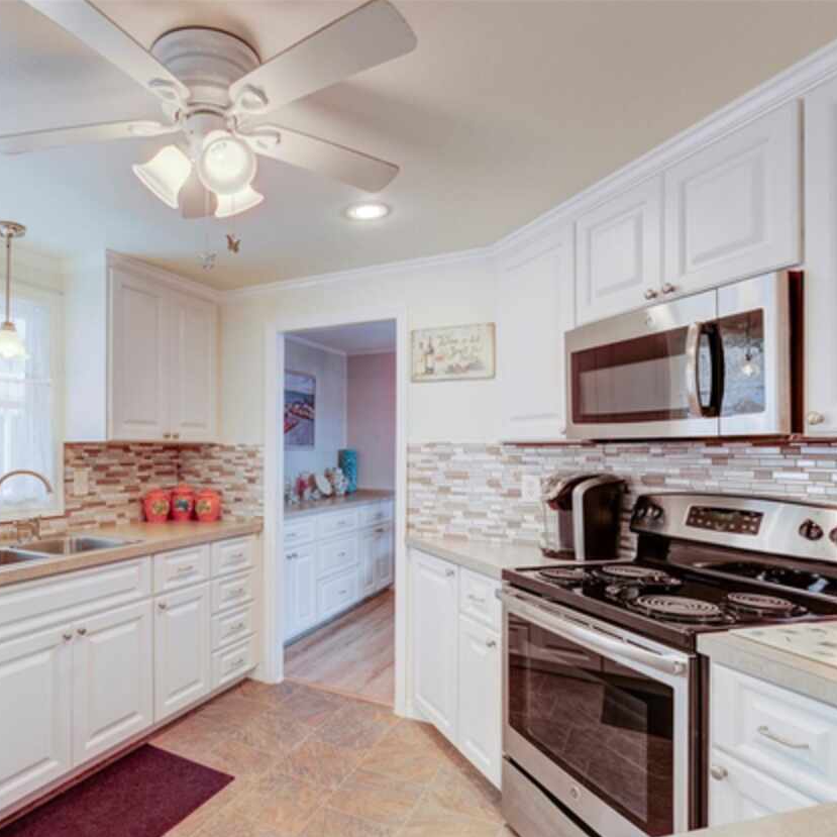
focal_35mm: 22
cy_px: 430
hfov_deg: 69.2
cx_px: 308
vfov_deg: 70.5
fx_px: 592
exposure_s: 1/20
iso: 400
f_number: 8
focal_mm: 16.5
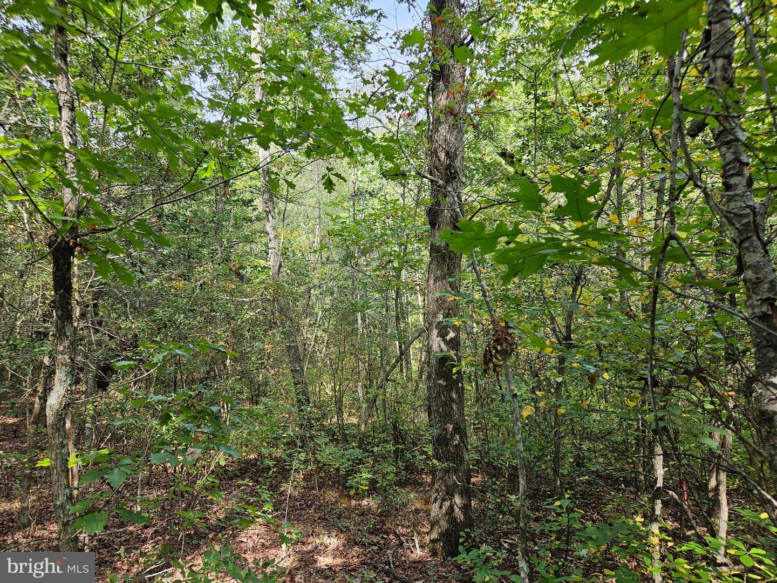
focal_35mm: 23
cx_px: 388
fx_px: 516
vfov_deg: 58.9
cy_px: 292
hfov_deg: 73.9
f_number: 1.8
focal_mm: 5.4
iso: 25
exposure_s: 1/120
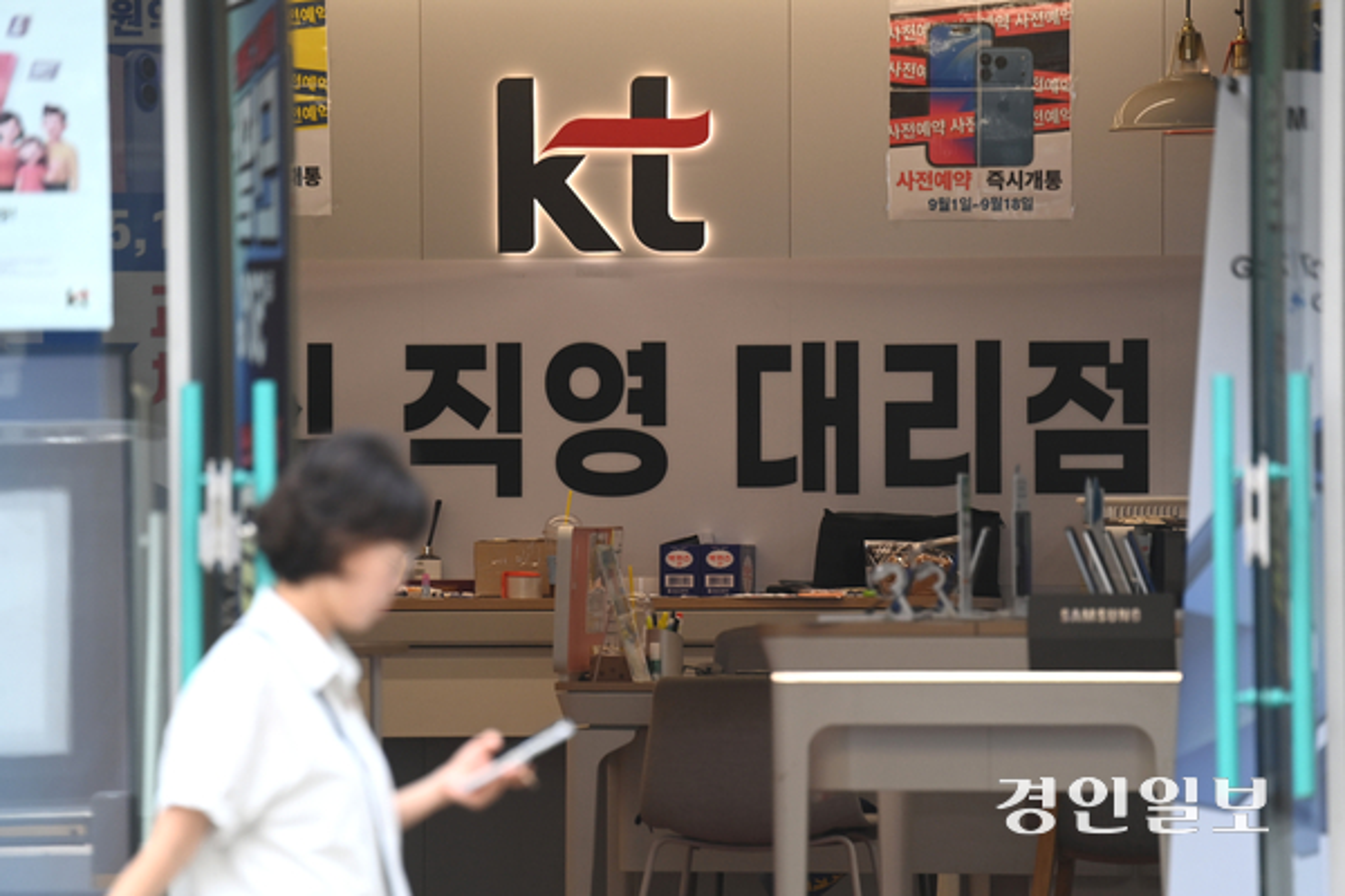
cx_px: 672
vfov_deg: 3.4
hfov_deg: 5.2
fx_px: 14943
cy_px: 448
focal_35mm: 400
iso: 800
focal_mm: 400
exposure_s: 1/400
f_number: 5.6
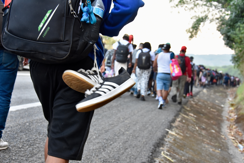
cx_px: 122
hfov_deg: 35.1
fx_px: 386
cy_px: 82
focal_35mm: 57
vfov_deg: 23.8
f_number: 5.6
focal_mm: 38
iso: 800
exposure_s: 1/125
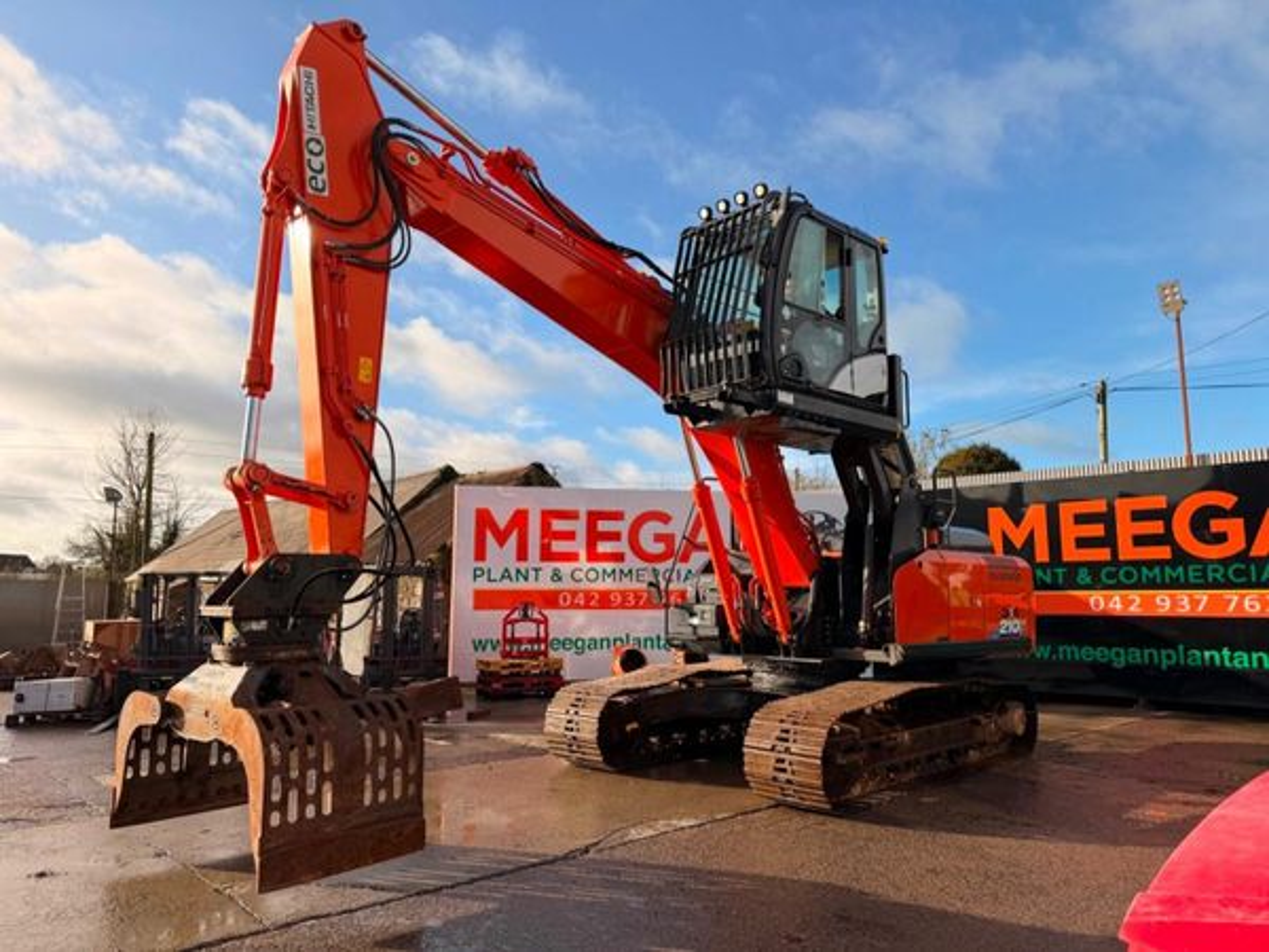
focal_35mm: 24
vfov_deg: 56.8
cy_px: 476
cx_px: 634
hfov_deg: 71.6
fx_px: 880
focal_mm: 6.76
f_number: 1.78
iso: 80
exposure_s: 1/3279
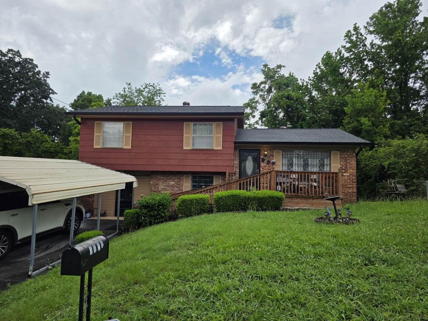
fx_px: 284
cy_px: 160
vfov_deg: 58.9
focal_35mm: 23
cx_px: 214
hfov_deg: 73.9
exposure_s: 1/5296
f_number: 1.7
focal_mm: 6.3
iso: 80
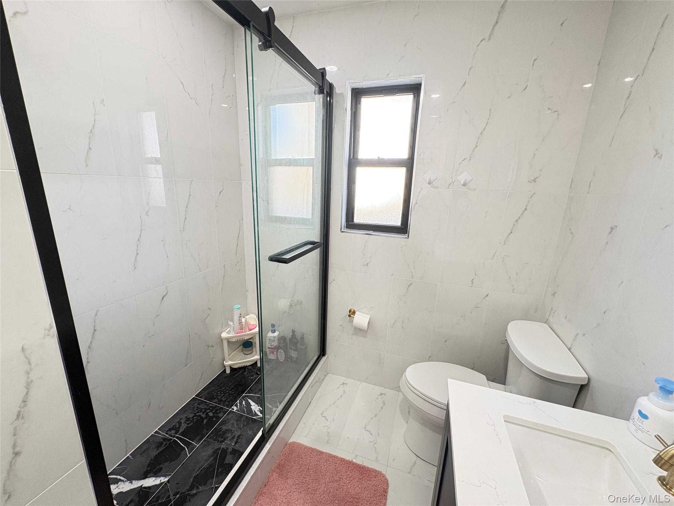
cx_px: 337
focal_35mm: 14
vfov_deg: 85.7
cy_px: 253
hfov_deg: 102.1
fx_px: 273
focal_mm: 2.22
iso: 320
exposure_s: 1/60
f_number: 2.2
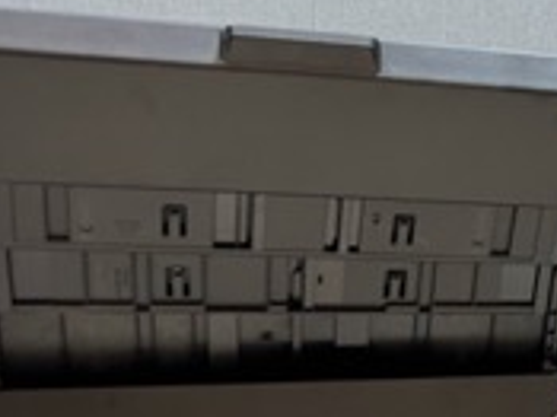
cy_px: 293
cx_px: 853
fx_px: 1528
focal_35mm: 95
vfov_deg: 15.5
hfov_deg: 18.2
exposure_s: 1/62
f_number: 1.5
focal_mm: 5.7
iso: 100
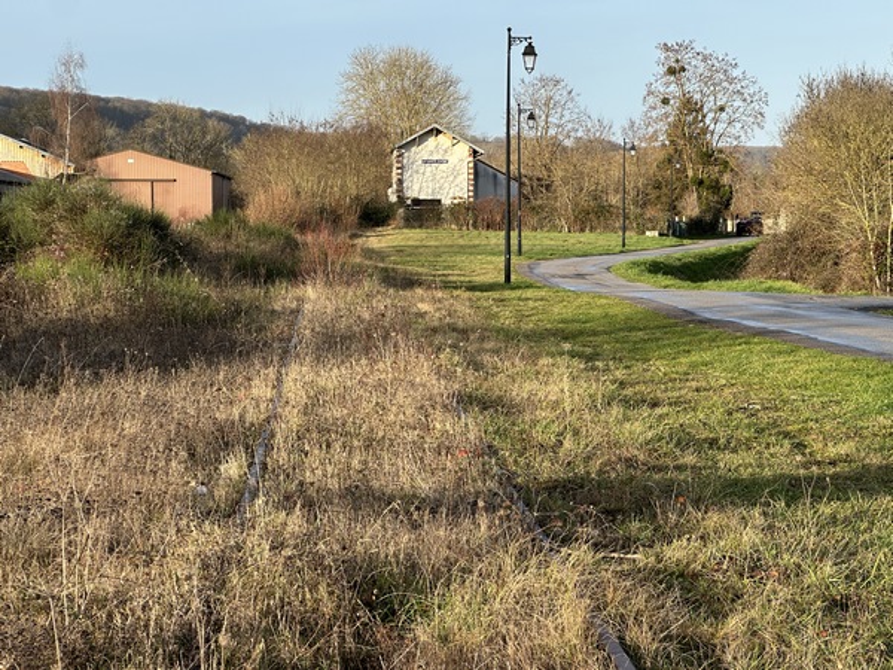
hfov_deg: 25.3
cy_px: 335
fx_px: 1986
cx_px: 446
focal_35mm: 77
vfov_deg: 19.1
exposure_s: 1/291
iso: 32
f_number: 2.8
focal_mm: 9
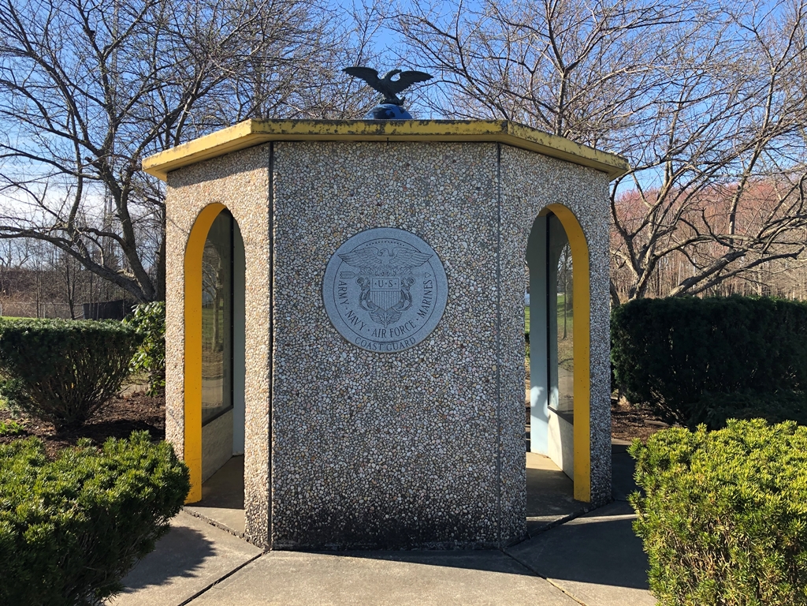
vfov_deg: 49.7
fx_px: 653
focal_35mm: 28
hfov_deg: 63.4
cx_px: 404
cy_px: 303
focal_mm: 3.99
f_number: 1.8
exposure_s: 1/685
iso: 20
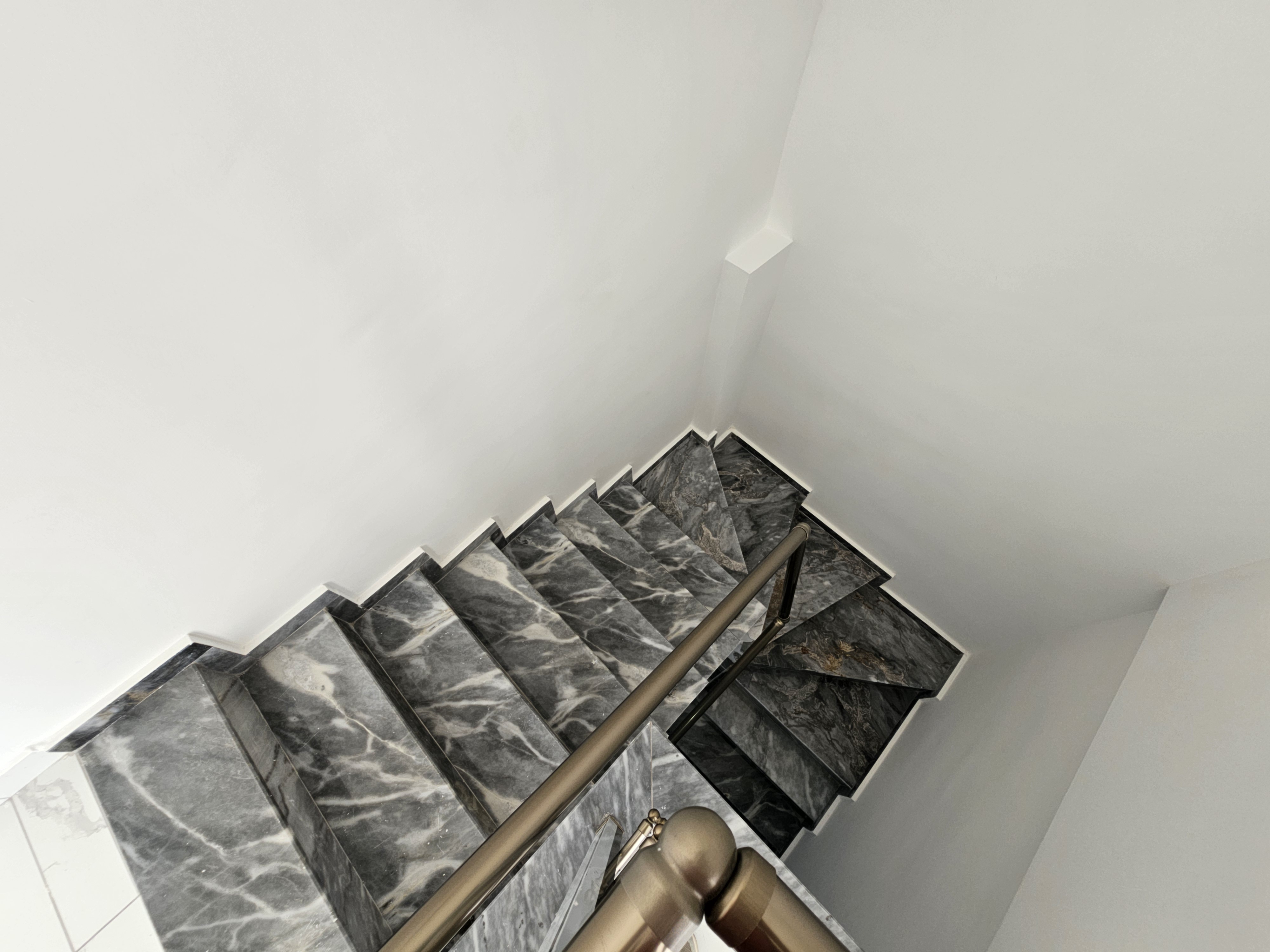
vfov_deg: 89.9
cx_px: 635
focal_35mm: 13
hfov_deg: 106.2
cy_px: 476
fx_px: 477
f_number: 2.2
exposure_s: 1/194
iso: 50
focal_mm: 2.2
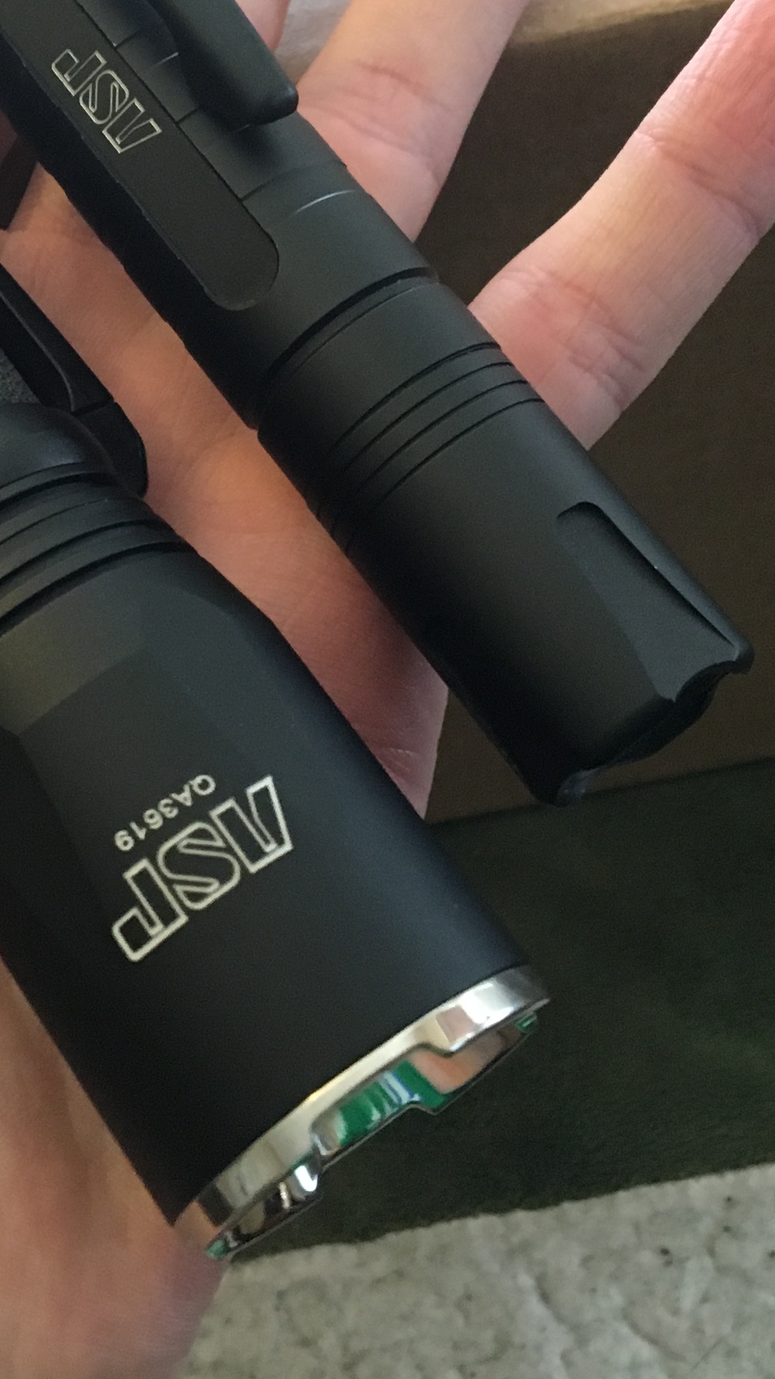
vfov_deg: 35.6
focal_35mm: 58
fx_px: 2119
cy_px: 443
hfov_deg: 20.3
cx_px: 92
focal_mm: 4.15
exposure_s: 1/24
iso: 200
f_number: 2.2
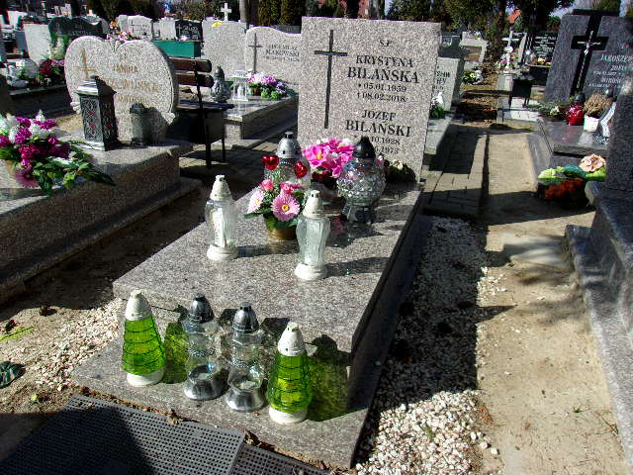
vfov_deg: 51.4
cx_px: 316
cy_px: 238
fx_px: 494
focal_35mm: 27
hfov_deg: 65.3
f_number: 10.4
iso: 80
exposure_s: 1/105
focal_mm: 4.9
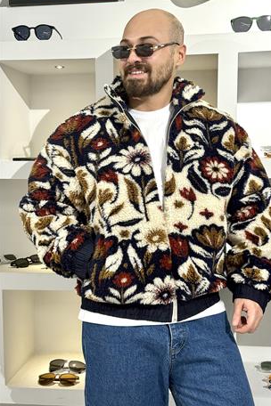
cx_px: 154
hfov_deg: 26.5
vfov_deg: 38.9
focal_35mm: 51
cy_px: 200
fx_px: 576
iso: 100
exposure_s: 1/100
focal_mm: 6.76
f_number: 1.78
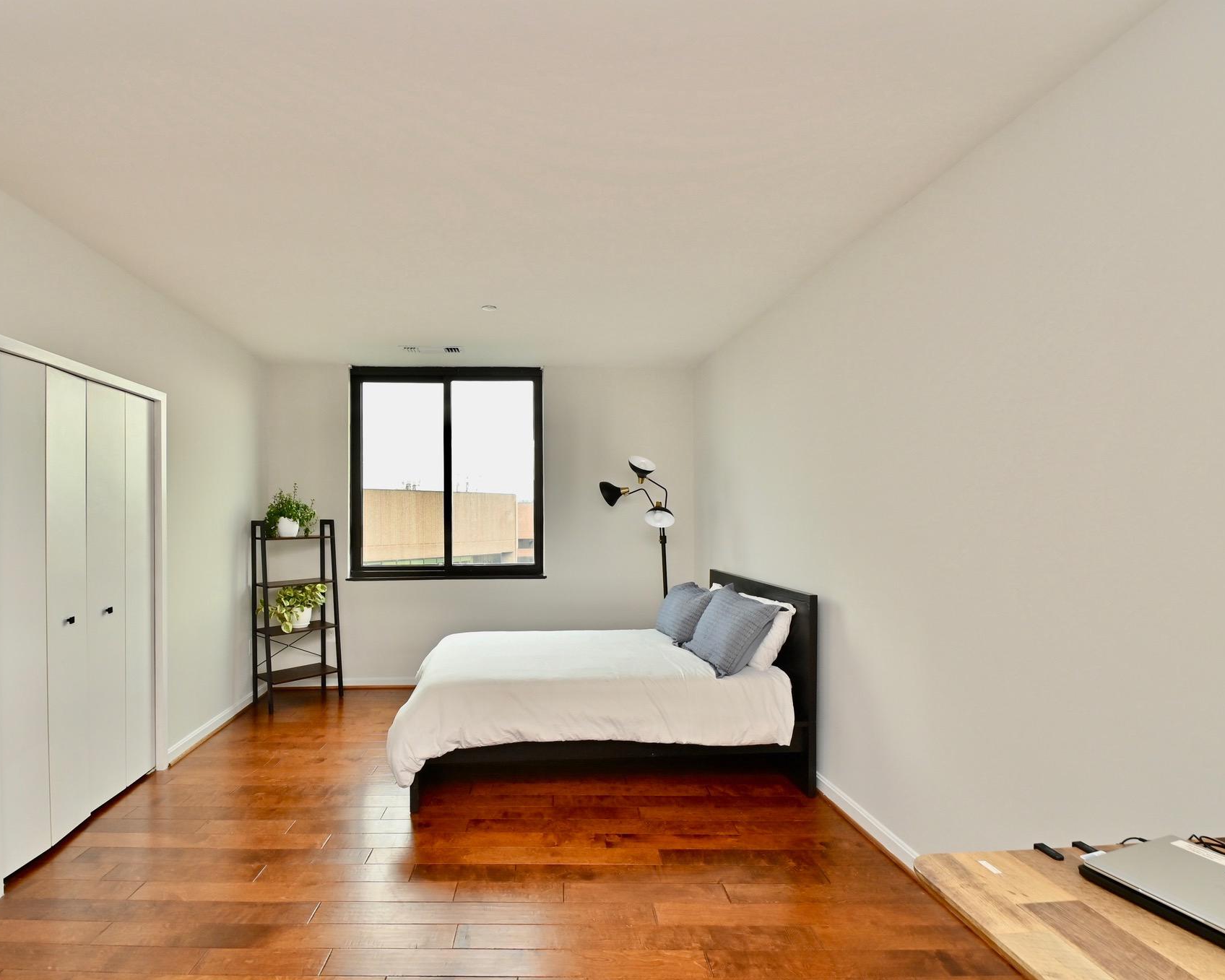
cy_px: 491
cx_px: 535
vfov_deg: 77.0
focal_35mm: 17
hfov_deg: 89.2
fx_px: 616
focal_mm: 10
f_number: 7.1
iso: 200
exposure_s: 1/40
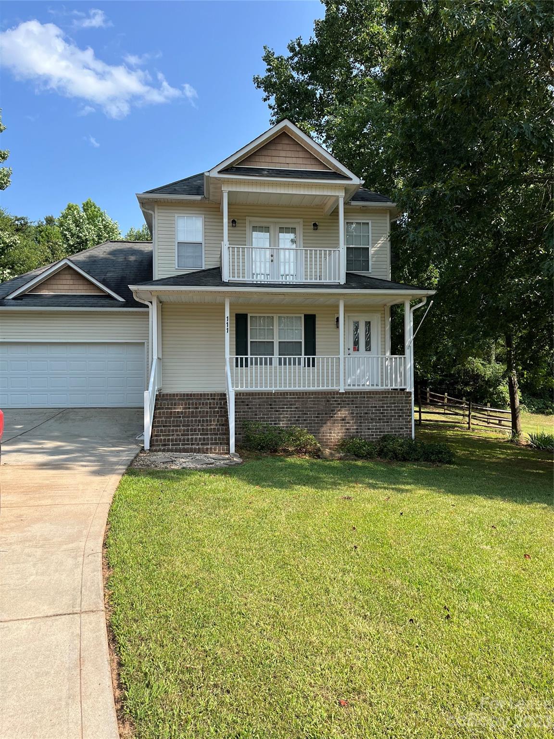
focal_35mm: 26
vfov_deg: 67.3
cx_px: 277
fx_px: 555
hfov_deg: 53.1
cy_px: 370
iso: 50
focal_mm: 5.1
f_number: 1.6
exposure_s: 1/1580
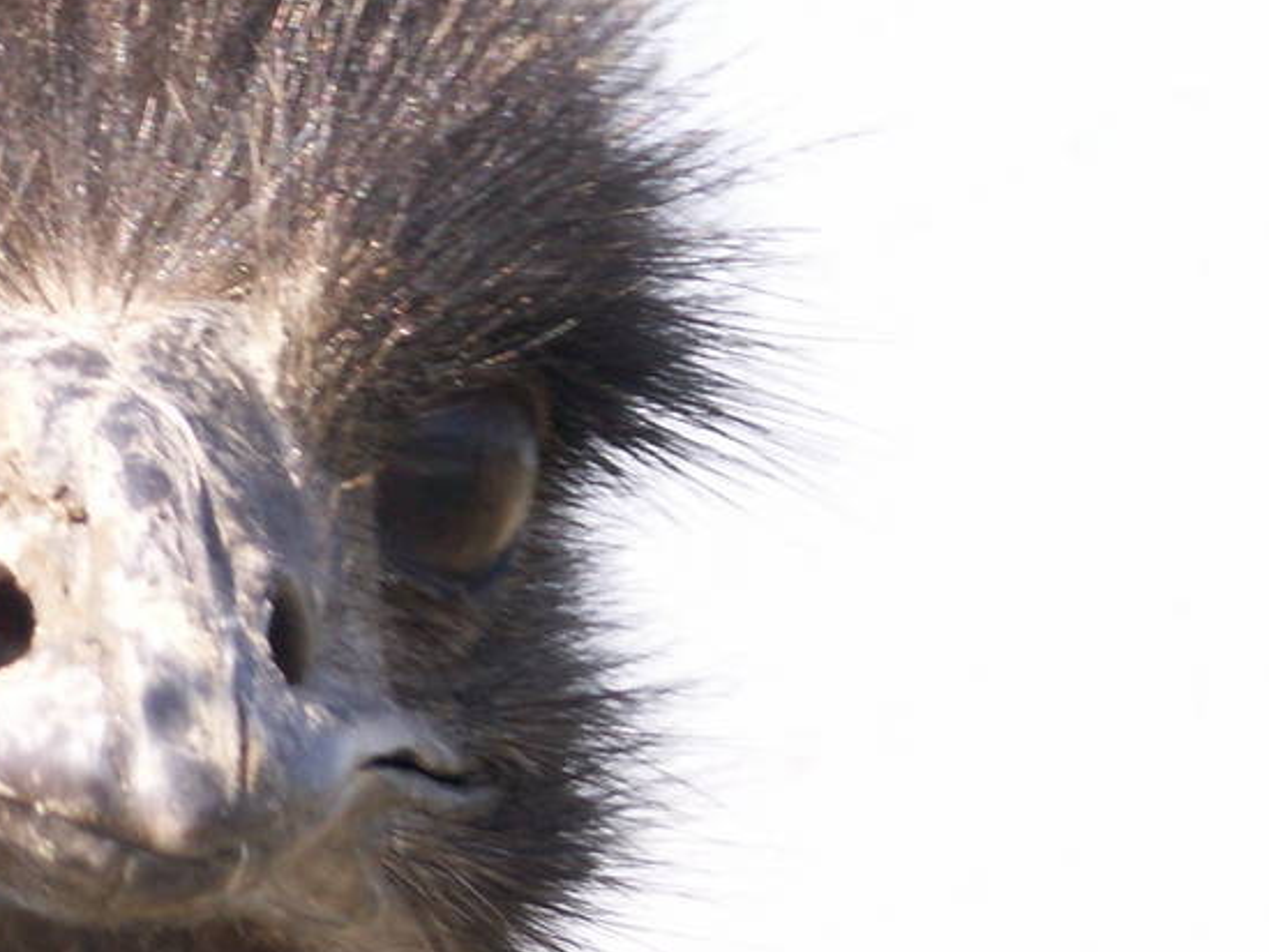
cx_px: -249
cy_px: 535
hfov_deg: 6.3
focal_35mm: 314
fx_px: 11516
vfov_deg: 4.7
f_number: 5.6
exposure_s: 1/100
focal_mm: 17.59
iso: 50
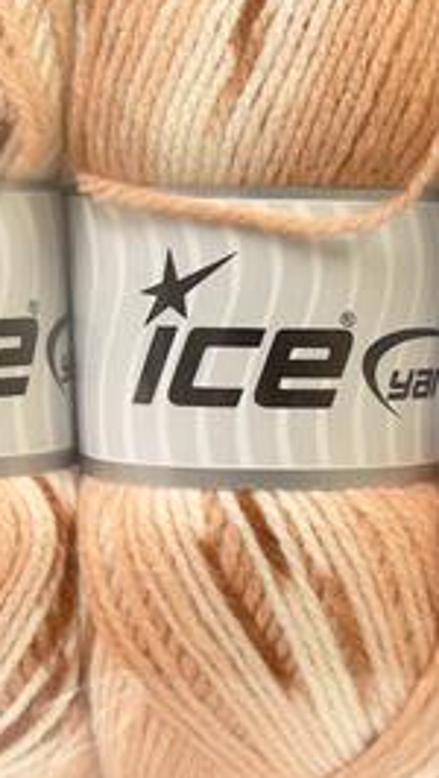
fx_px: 2437
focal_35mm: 118
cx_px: 53
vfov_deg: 18.1
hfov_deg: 10.2
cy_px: 402
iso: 200
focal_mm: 14.73
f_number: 2.9
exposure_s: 1/22.9
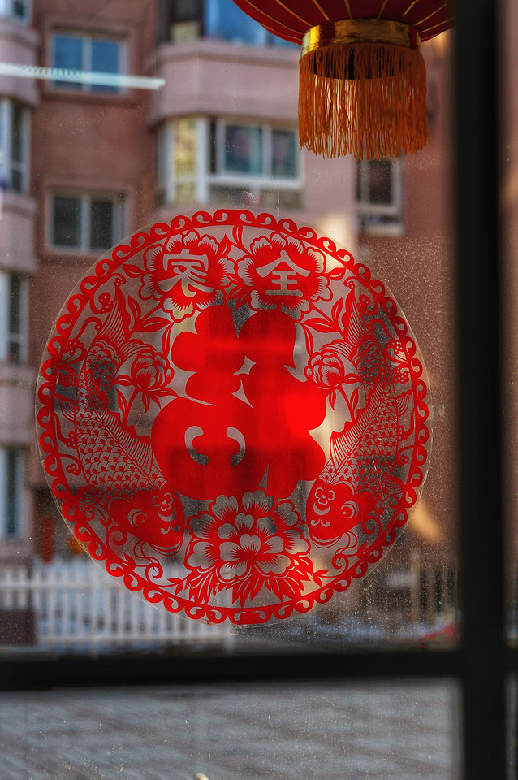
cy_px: 390
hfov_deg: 18.1
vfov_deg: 27.0
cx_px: 259
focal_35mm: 75
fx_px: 1622
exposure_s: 1/320
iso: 100
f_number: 2.5
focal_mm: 50
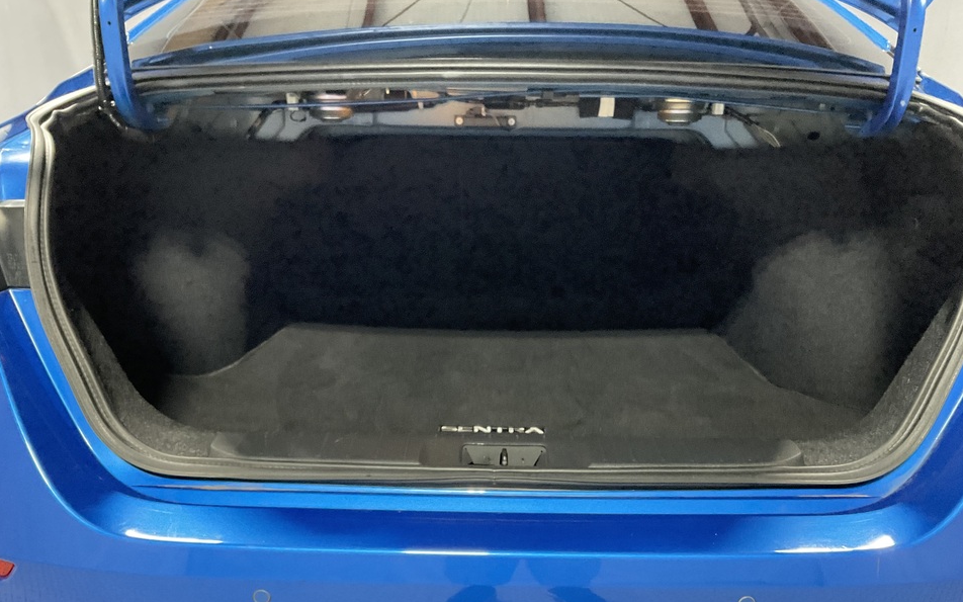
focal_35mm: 31
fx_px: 814
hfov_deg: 61.2
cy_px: 345
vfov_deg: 40.5
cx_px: 484
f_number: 1.8
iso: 200
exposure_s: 1/60
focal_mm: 3
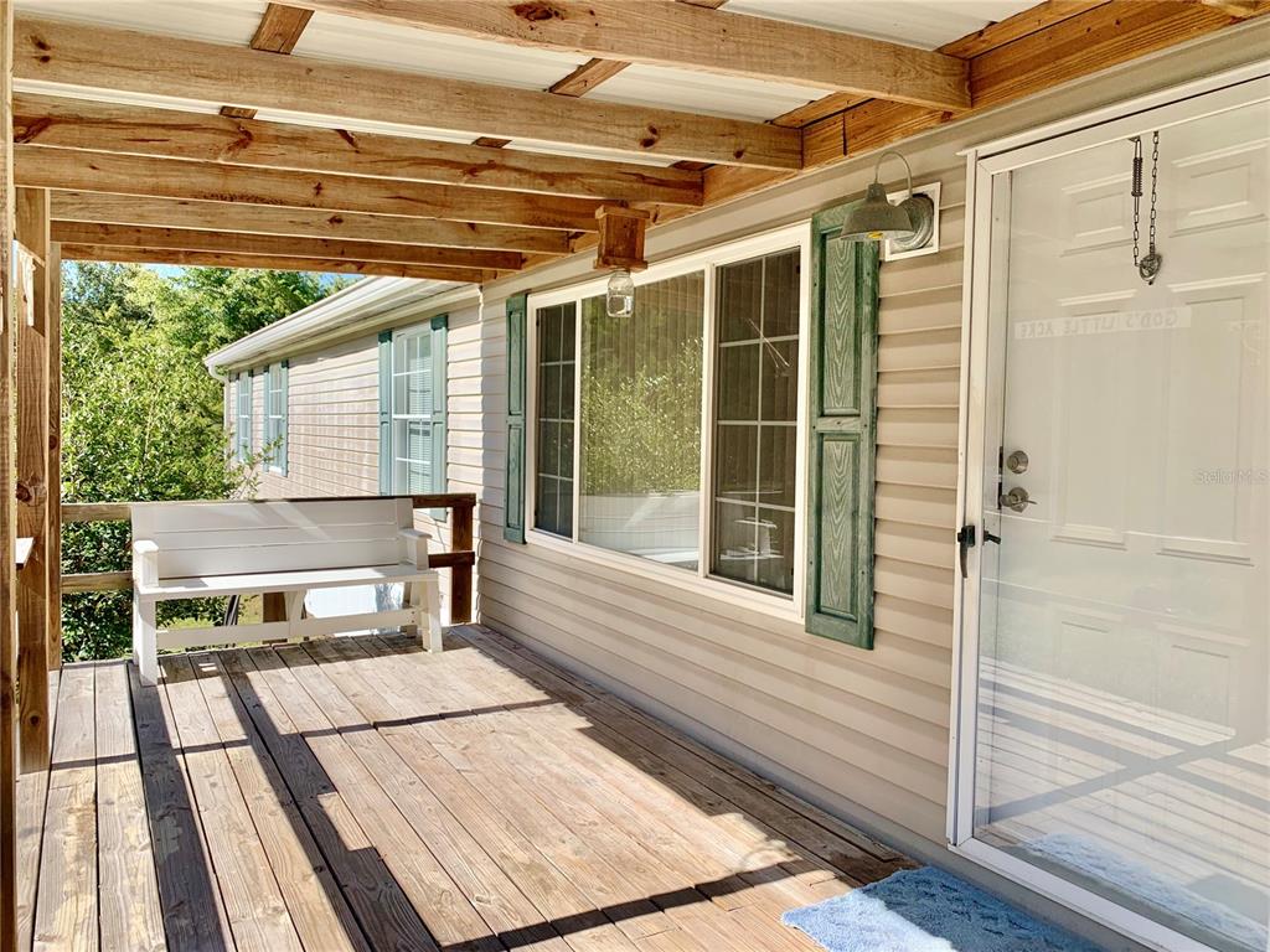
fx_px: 954
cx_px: 635
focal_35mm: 26
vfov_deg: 53.1
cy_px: 476
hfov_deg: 67.3
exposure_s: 1/1299
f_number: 1.8
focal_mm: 4.25
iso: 25
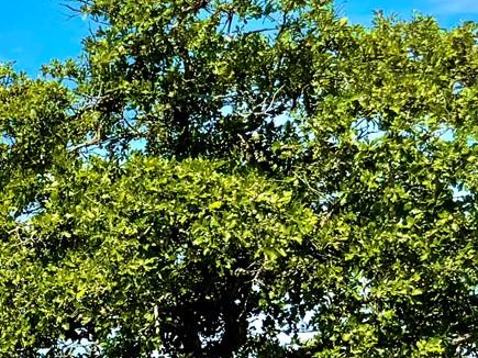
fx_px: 1560
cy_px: 539
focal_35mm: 113
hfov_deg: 14.6
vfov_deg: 12.4
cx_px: -457
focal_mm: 6.76
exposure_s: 1/5348
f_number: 1.78
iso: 80
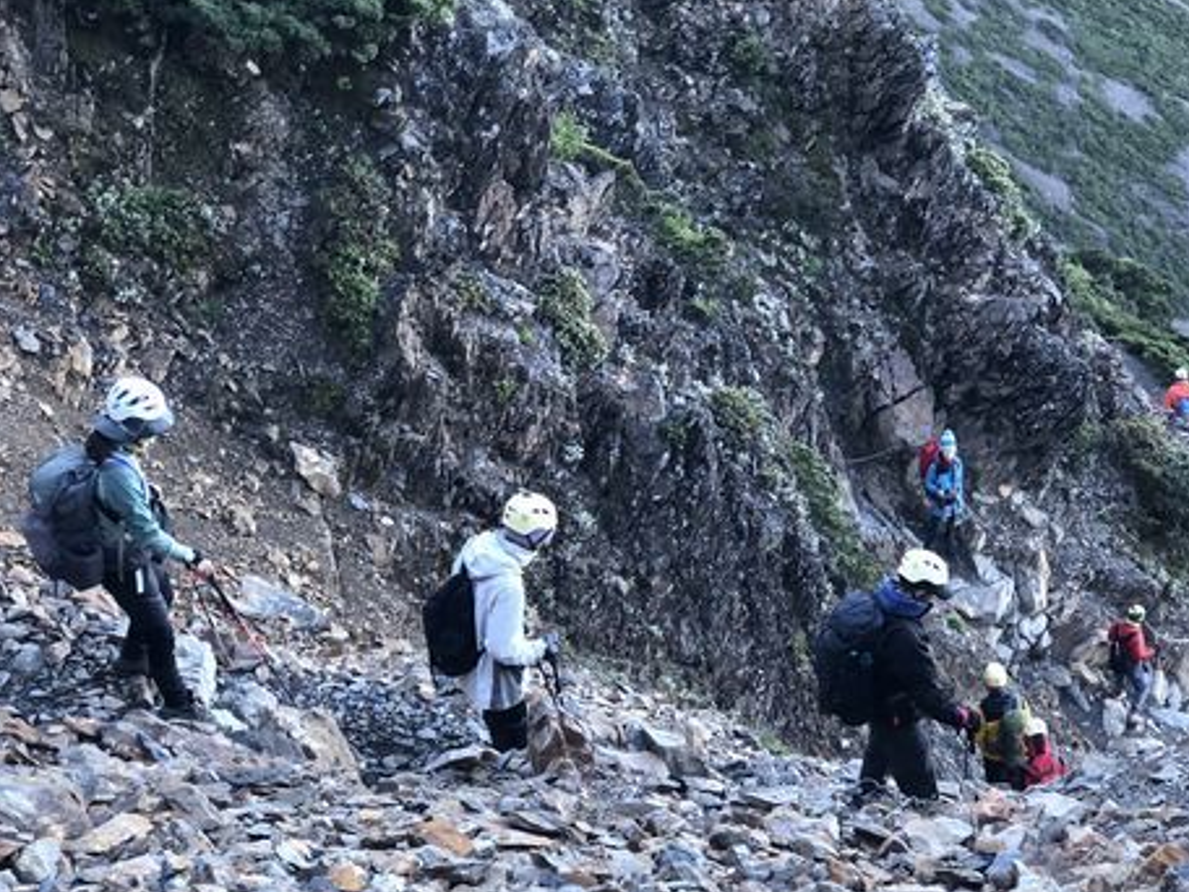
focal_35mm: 75
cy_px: 511
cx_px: 738
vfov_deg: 19.6
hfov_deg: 25.9
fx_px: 2576
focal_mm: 6.6
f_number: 2.8
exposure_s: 1/120
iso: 200
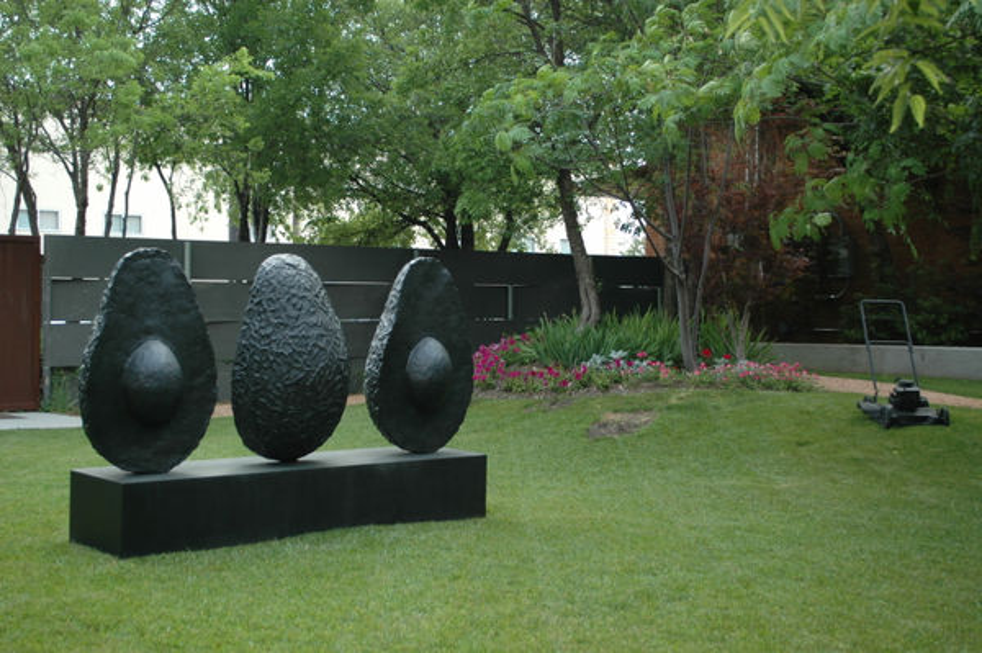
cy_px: 326
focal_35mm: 52
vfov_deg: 25.7
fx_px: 1431
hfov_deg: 37.9
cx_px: 491
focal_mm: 35
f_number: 5.3
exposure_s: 1/100
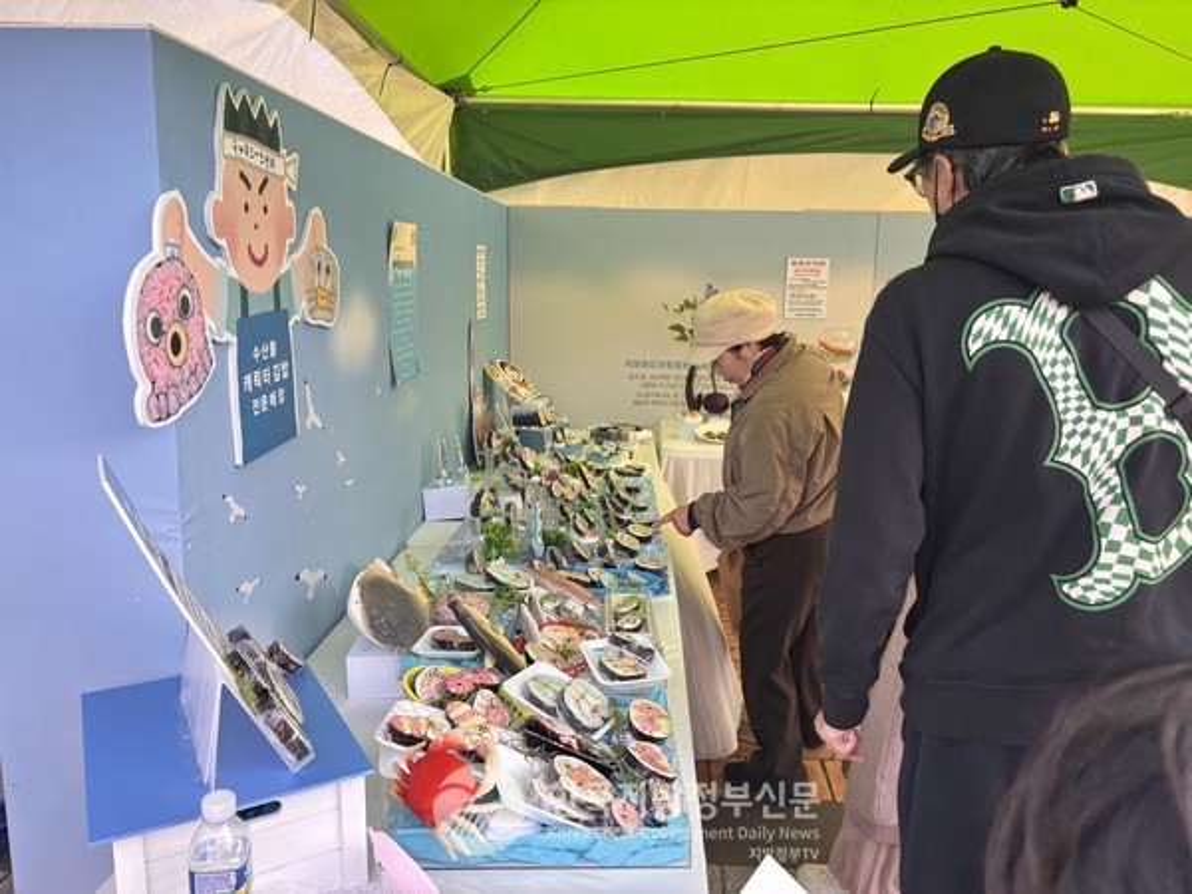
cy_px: 447
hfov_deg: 67.3
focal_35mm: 26
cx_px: 596
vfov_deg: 53.1
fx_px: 895
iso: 50
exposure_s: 1/340
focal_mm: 5.96
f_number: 1.6
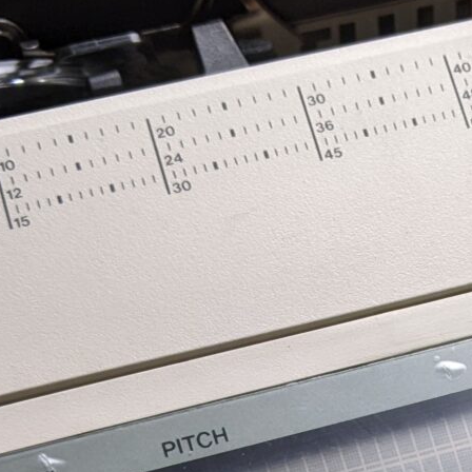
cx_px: 492
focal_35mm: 109
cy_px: 586
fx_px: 1681
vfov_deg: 15.3
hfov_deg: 15.6
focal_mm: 4.44
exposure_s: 1/49.9
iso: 117
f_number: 1.8
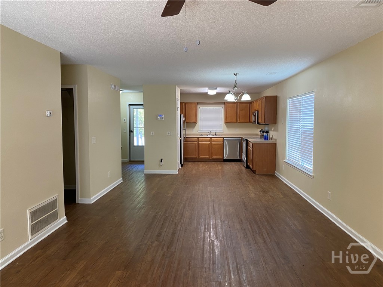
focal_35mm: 26
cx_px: 192
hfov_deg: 67.3
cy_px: 144
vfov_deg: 53.1
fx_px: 288
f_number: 1.8
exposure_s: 1/60
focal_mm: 4.25
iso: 100
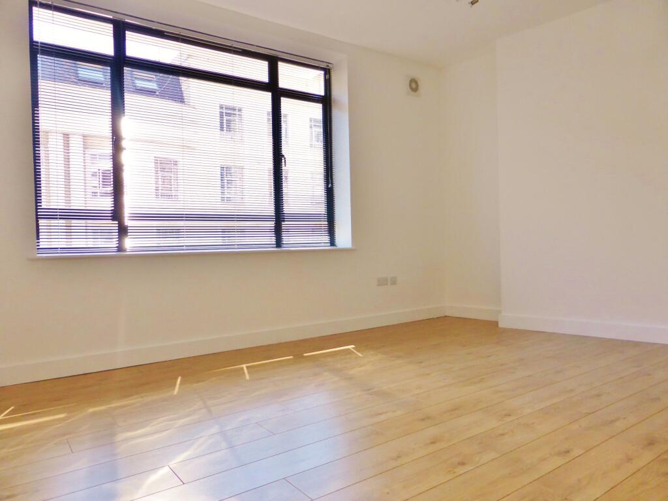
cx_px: 334
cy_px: 250
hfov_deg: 69.4
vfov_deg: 54.9
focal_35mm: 25
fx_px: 482
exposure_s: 1/160
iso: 100
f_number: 3.3
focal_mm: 4.3
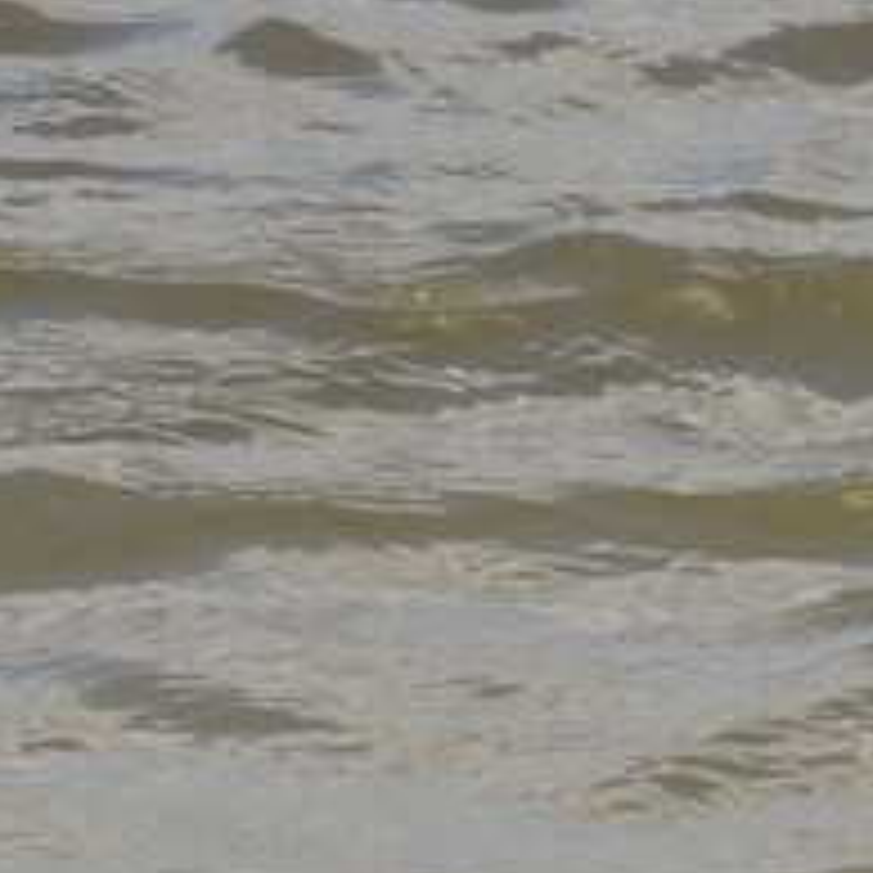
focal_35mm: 1155
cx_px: 3578
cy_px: -1062
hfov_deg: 1.5
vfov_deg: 1.5
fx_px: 32955
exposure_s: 1/250
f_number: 16
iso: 400
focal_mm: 165
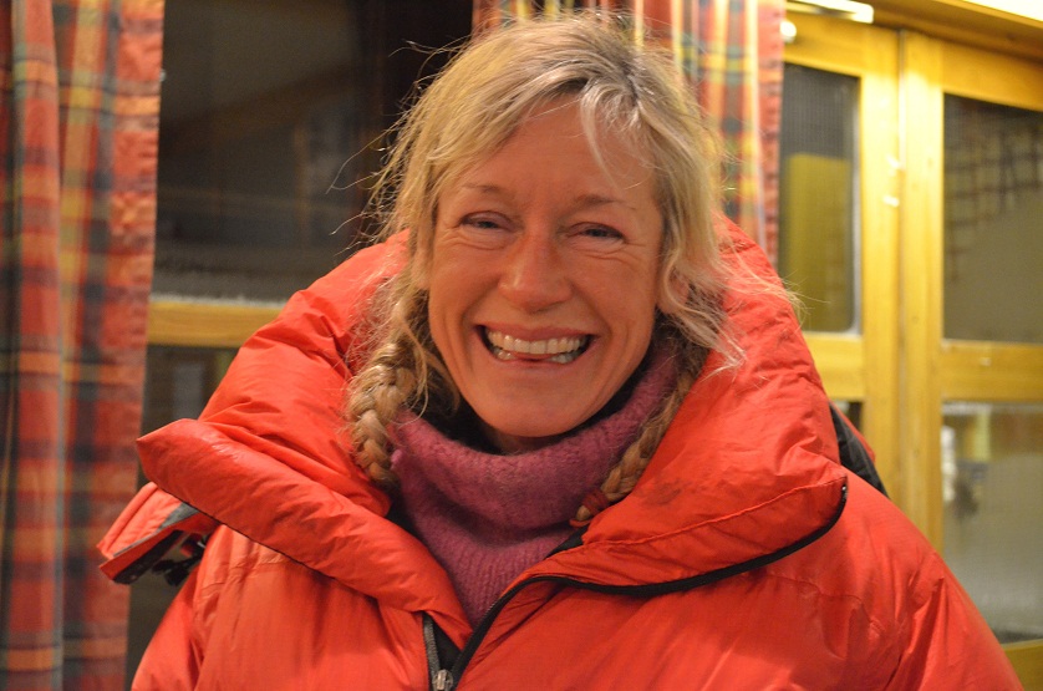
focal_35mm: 54
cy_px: 346
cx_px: 522
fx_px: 1561
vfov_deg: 24.9
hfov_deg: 36.9
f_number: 5
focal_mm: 36
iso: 3200
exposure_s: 1/30
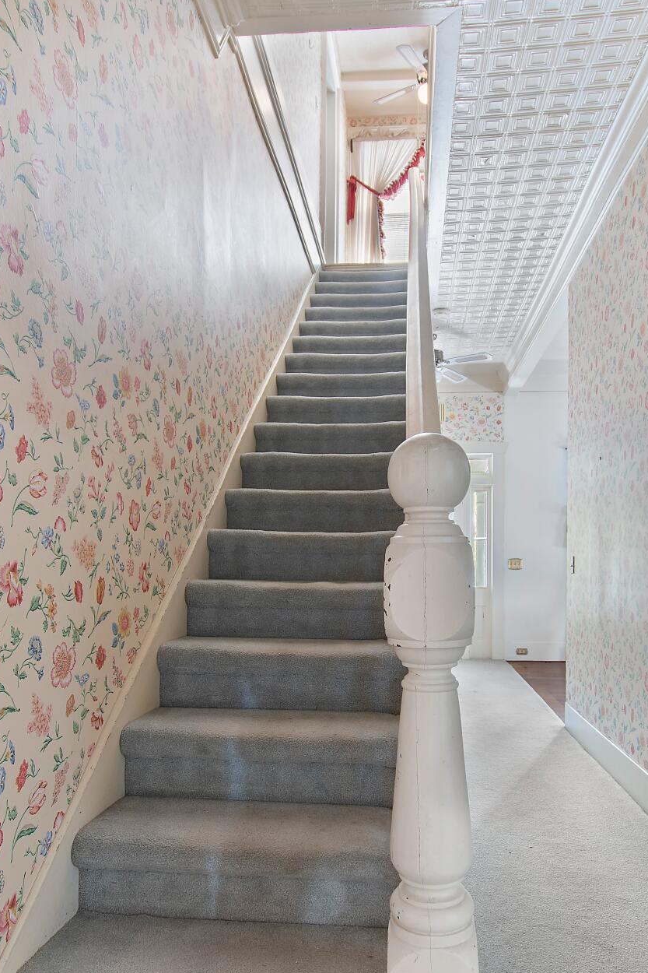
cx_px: 348
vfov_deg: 73.4
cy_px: 552
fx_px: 648
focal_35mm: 24
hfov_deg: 53.1
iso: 100
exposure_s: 1.6
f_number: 4.5
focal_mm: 10
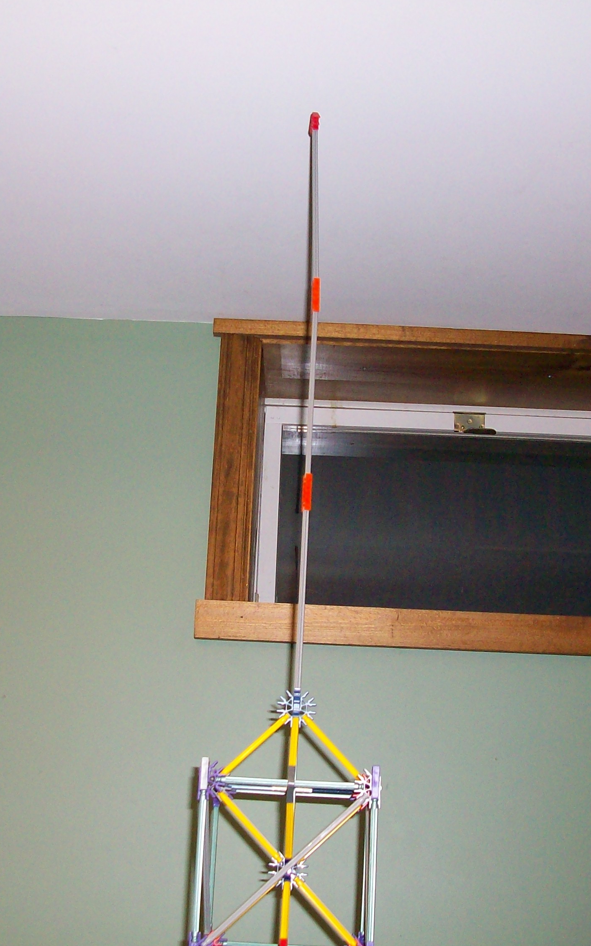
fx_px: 1263
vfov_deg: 41.1
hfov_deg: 26.3
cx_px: 290
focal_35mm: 49
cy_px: 474
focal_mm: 5.7
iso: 160
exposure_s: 1/60
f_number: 2.8
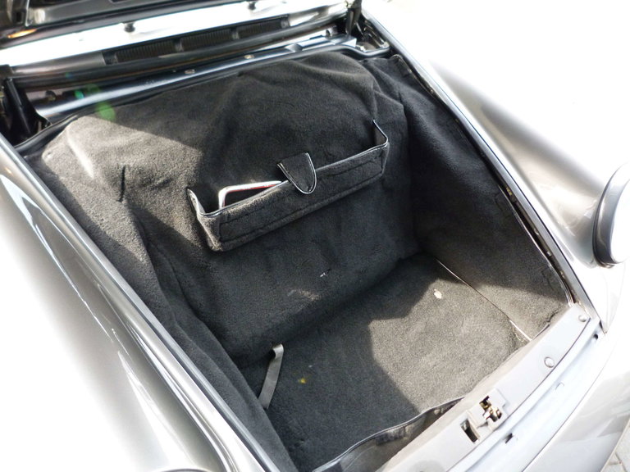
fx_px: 455
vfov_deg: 54.9
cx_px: 315
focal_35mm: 25
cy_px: 236
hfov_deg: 69.4
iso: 250
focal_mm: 4.5
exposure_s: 1/60
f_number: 2.8
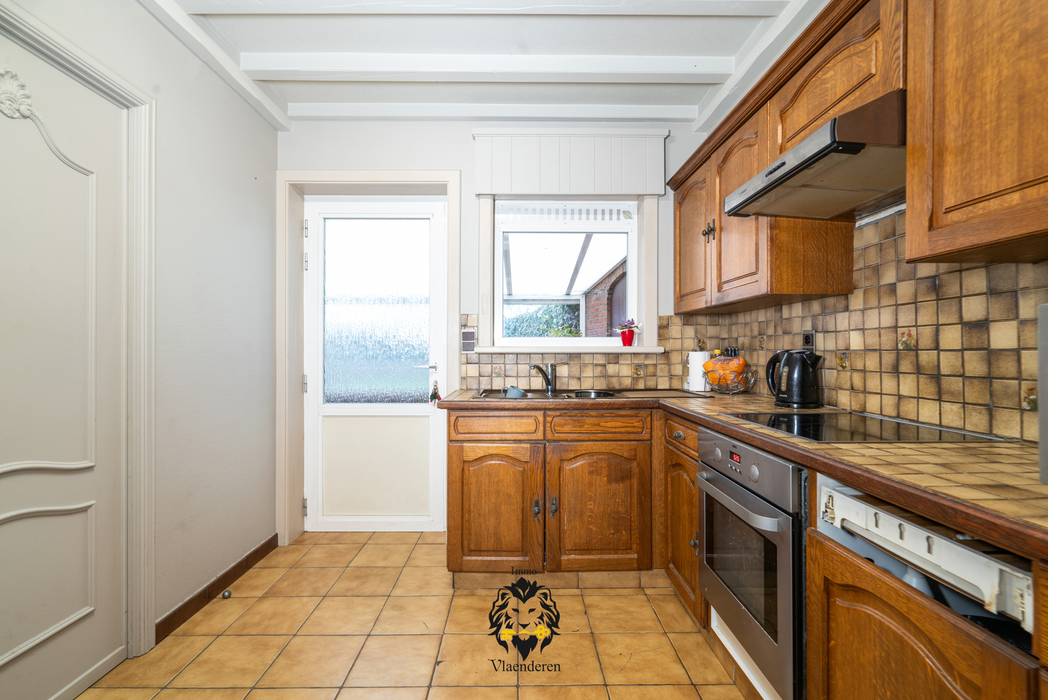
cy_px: 350
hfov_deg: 96.7
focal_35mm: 16
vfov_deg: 73.8
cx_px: 524
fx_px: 466
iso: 250
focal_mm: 16
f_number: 9
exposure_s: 2
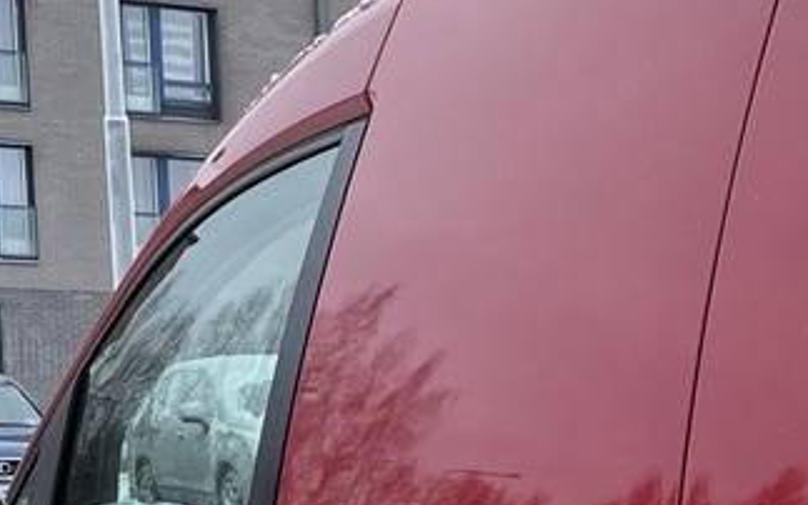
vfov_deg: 10.2
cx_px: 1358
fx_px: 2709
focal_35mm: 123
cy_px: 810
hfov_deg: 15.1
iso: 32
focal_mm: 4.2
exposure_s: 1/121
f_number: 1.6
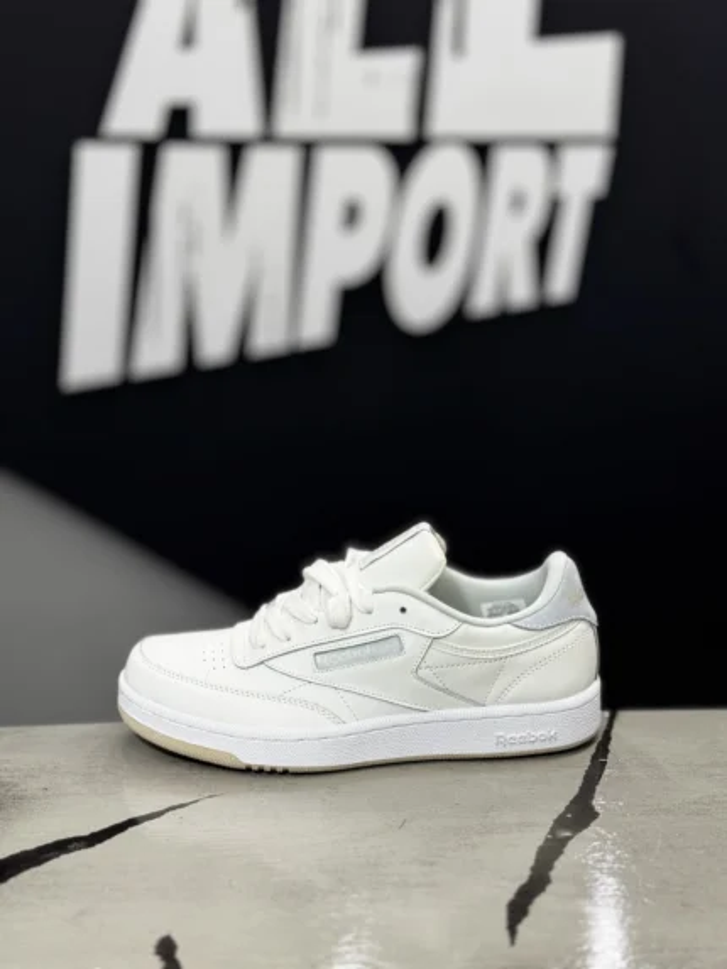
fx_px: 1344
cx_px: 364
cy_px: 484
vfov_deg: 39.6
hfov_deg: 30.3
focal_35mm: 48
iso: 160
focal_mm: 6.76
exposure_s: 1/60
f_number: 1.78
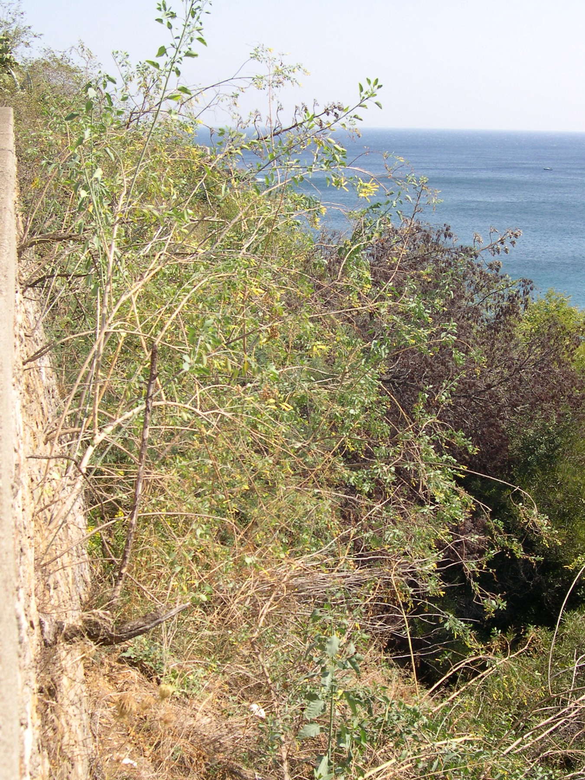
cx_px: 292
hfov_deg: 37.7
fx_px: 856
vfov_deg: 49.0
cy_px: 390
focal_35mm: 38
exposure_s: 1/109
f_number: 7.6
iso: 100
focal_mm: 8
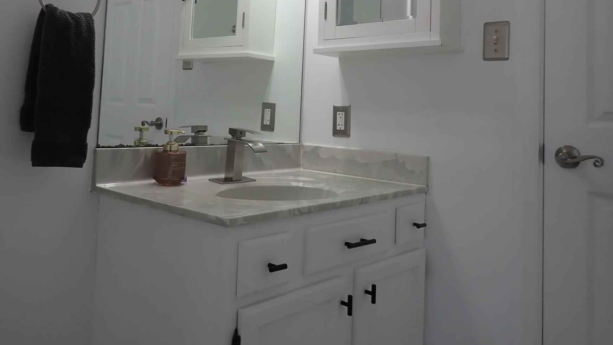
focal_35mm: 32
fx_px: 520
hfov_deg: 60.7
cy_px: 78
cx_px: 256
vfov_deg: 35.7
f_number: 2
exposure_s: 1/160
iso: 100
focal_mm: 4.5
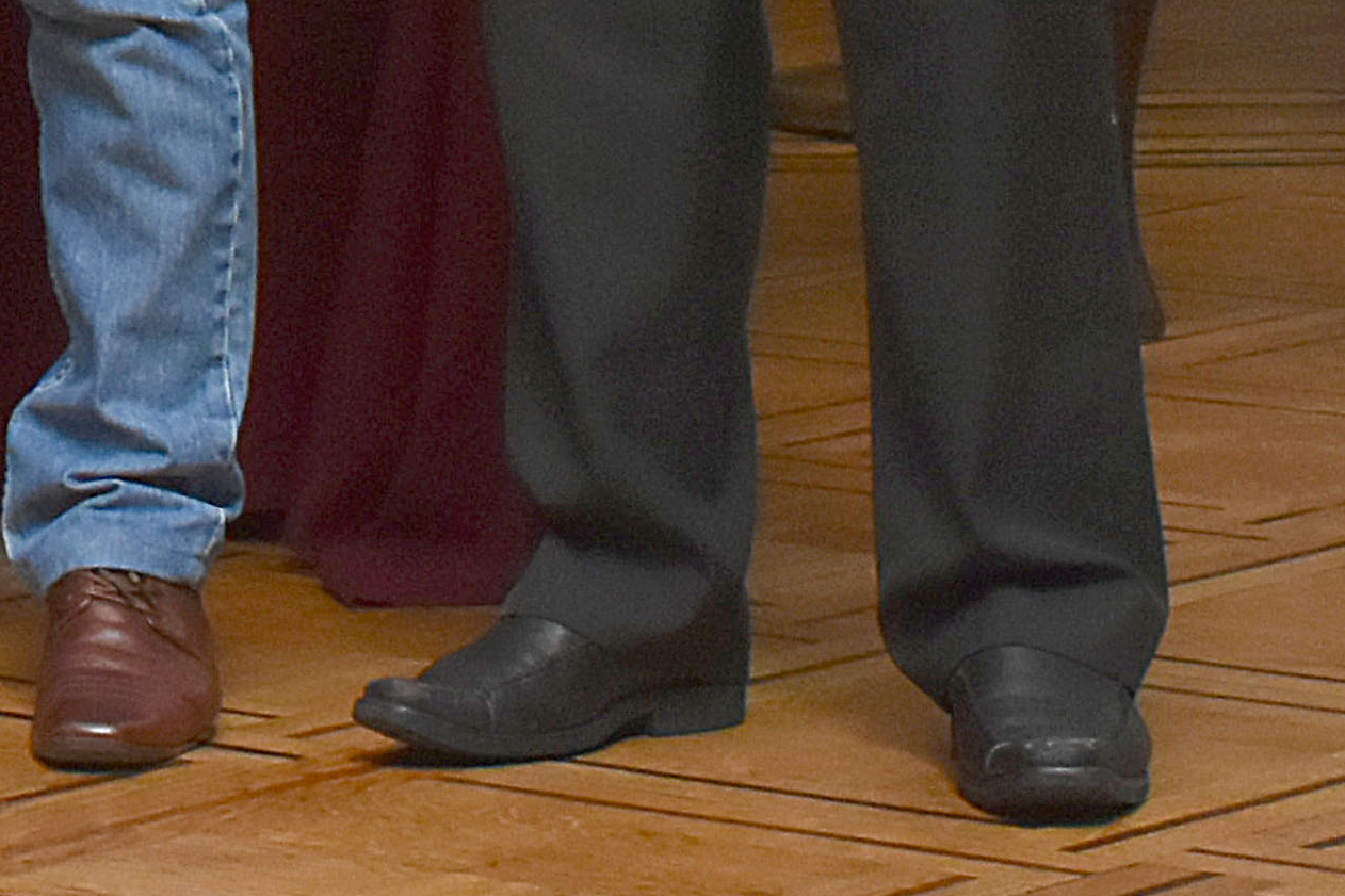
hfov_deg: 9.0
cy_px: -1130
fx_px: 7994
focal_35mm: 214
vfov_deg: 6.2
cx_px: -1392
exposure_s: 1/160
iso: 1600
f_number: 6.3
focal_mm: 30
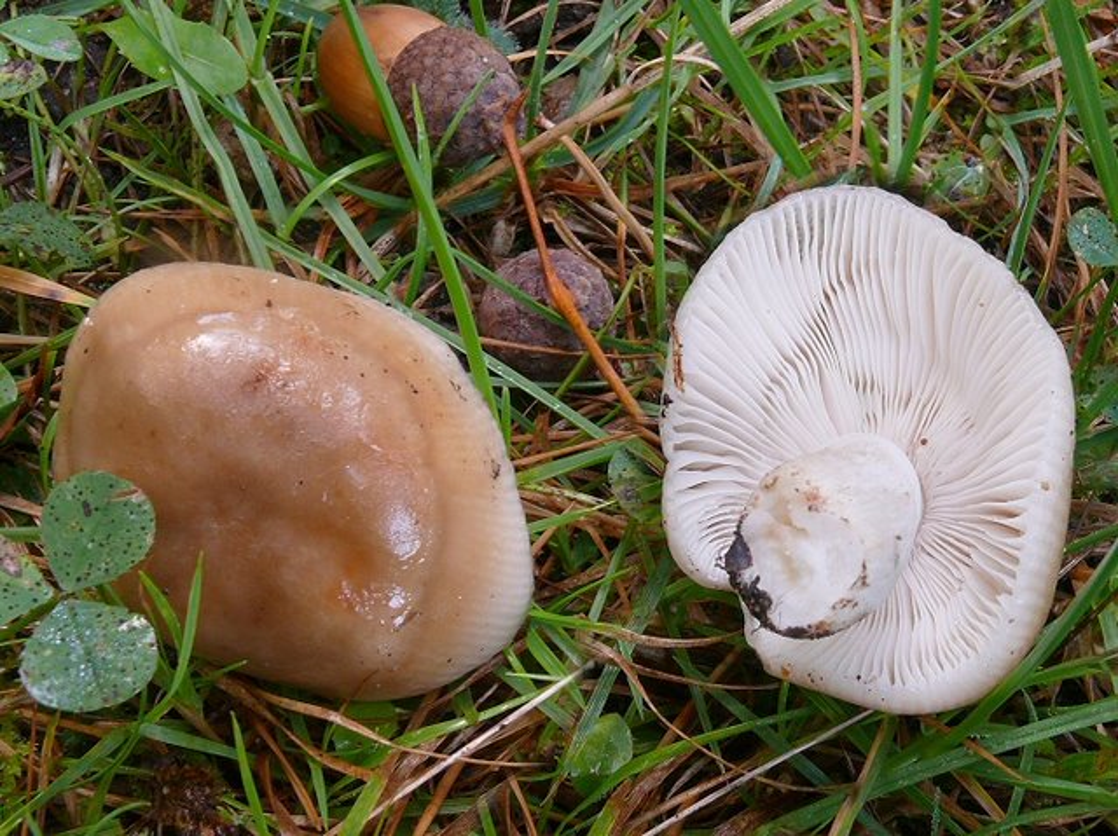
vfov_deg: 28.5
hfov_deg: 37.5
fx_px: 1646
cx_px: 559
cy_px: 418
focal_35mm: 51
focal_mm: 10.8
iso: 100
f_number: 10
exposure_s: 1/4
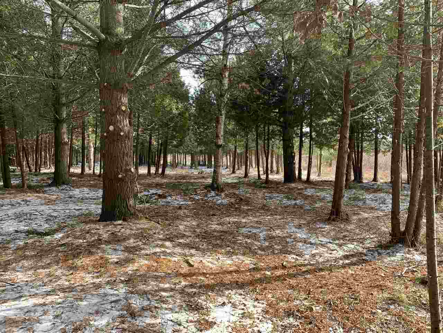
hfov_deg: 67.3
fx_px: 333
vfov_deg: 53.1
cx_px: 222
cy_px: 166
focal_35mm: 26
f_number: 1.8
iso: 25
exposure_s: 1/173
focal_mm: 4.25
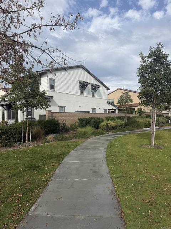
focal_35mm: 24
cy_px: 114
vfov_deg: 71.6
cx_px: 86
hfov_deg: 56.8
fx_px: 158
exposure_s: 1/4673
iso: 80
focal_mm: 6.76
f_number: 1.78
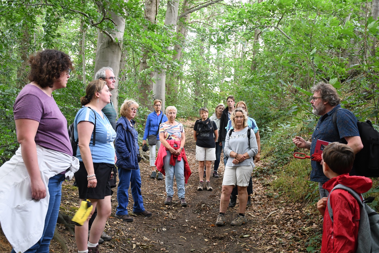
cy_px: 126
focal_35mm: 45
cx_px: 190
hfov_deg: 43.6
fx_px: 474
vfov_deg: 29.9
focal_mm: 30
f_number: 4
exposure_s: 1/50
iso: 640
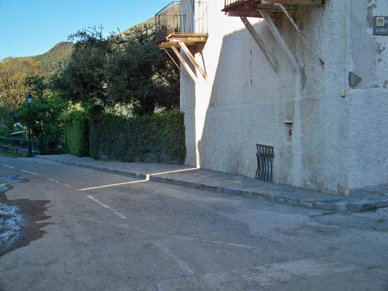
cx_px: 194
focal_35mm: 37
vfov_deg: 38.7
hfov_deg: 50.1
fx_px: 415
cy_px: 146
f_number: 2.8
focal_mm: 6.75
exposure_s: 1/320
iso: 64
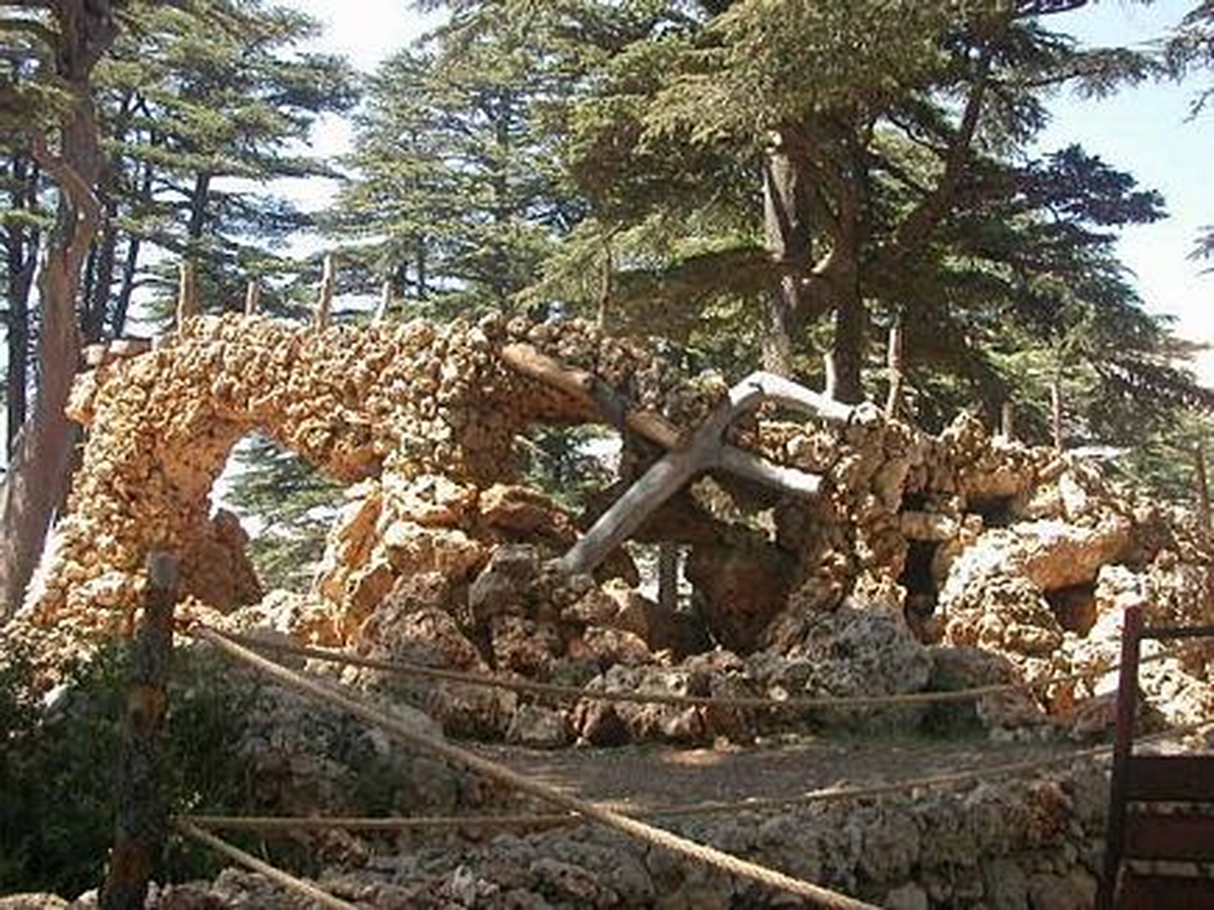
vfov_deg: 29.7
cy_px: 455
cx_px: 607
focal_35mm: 49
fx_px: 1718
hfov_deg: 38.9
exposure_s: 1/267
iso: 100
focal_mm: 7.5
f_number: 3.2
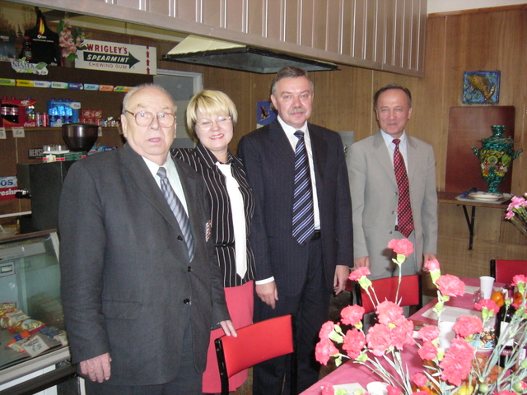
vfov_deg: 40.7
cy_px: 198
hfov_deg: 52.6
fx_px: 533
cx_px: 264
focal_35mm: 35
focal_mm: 5.8
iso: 300
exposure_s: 1/60
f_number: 2.8
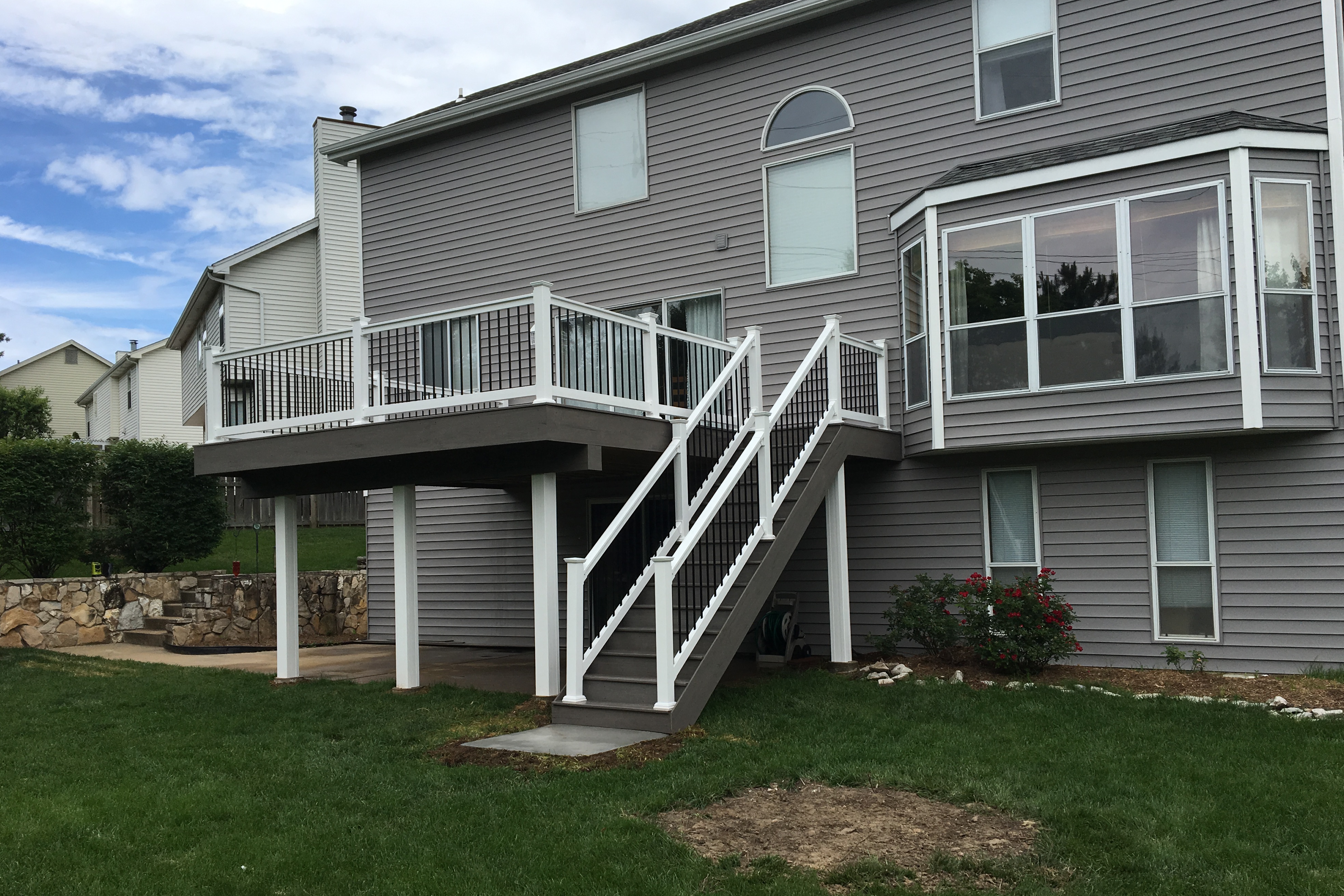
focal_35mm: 31
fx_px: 1157
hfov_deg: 60.3
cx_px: 679
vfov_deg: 42.2
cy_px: 503
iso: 25
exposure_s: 1/1083
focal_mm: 4.15
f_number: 2.2
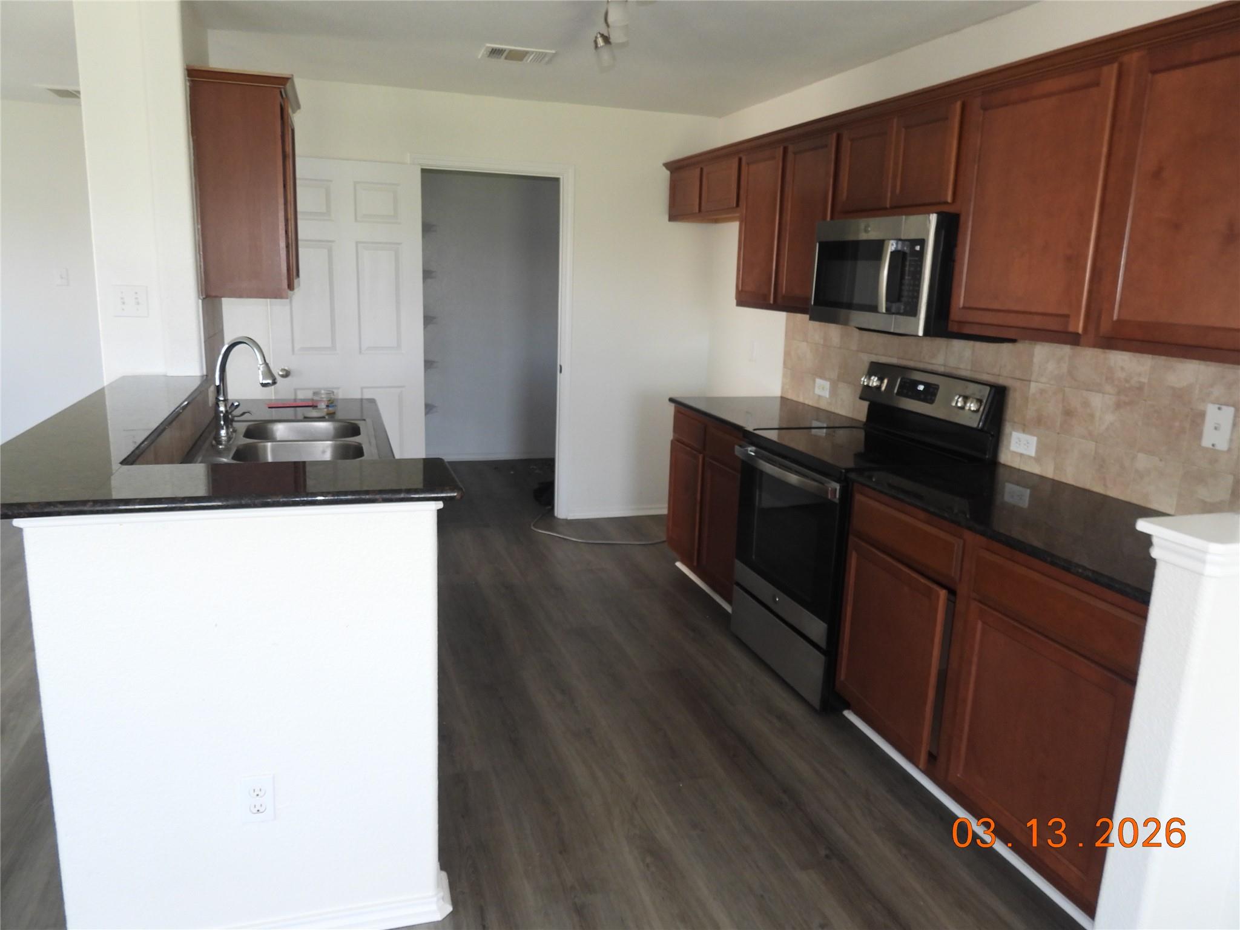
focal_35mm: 24
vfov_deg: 56.8
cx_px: 620
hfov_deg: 71.6
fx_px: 860
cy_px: 465
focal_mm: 4.3
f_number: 2.8
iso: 200
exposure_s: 1/30
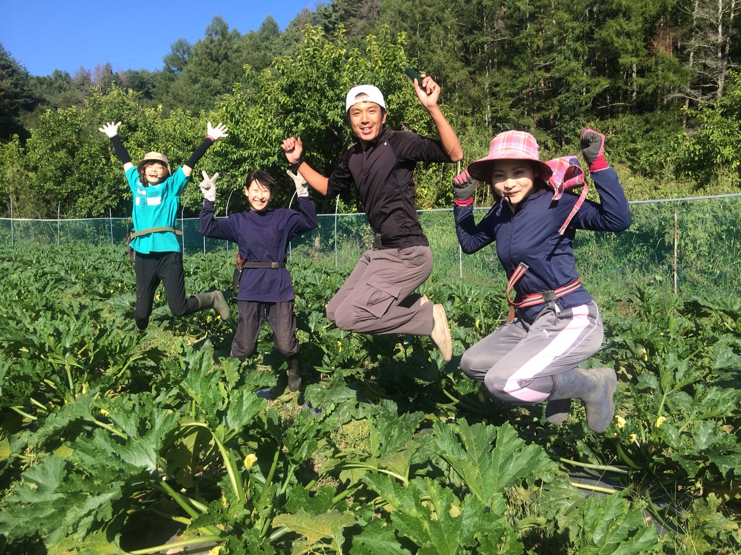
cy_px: 278
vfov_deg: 46.8
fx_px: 642
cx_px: 370
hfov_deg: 60.0
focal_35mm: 30
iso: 32
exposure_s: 1/1026
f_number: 2.2
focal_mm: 4.12
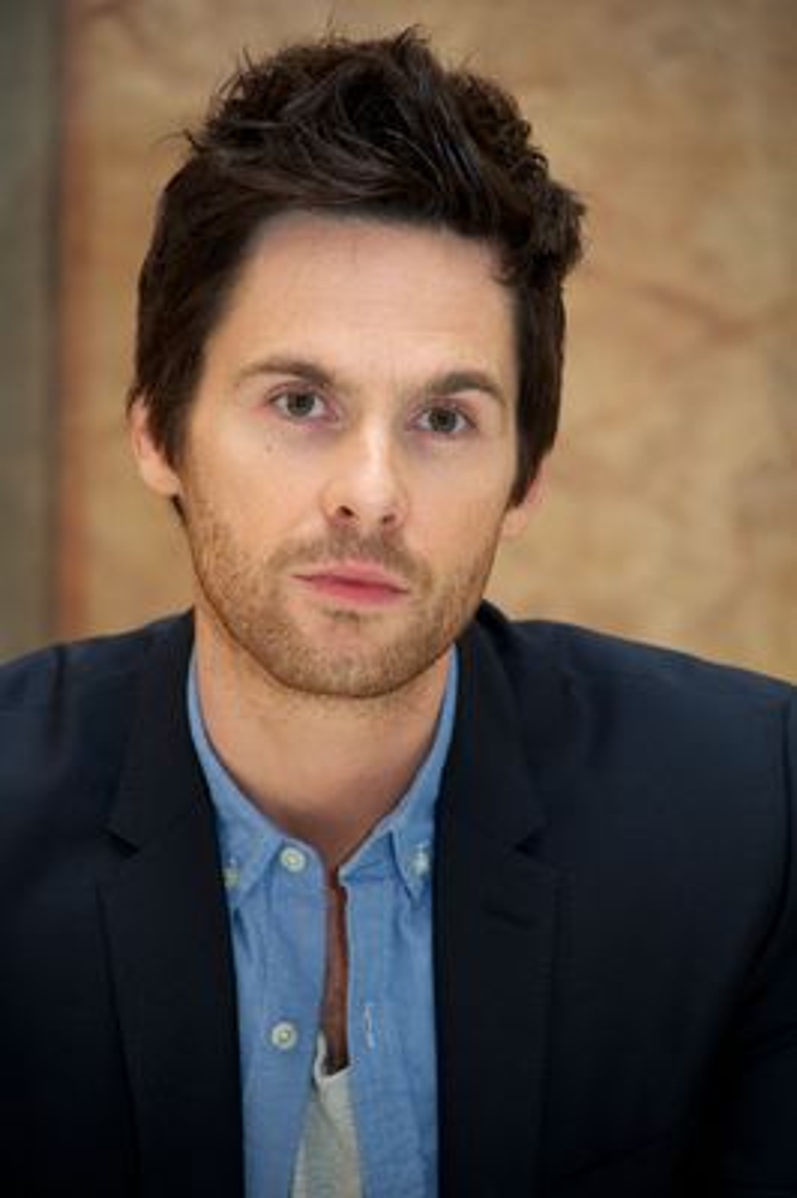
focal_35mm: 200
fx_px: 6653
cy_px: 599
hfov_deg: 6.9
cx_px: 398
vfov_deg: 10.3
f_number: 5.6
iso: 1600
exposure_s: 1/60
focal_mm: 200
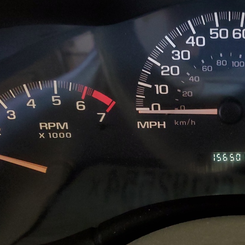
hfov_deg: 29.3
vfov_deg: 31.0
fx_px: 440
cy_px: 153
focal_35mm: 55
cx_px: 238
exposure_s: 1/60.2
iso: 230
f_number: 1.5
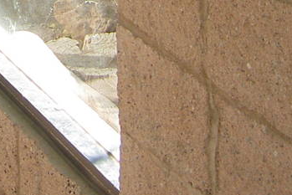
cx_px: -103
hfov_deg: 10.8
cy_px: -288
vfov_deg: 6.9
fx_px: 1509
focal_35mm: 186
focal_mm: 8
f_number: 2.8
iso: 50
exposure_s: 1/100
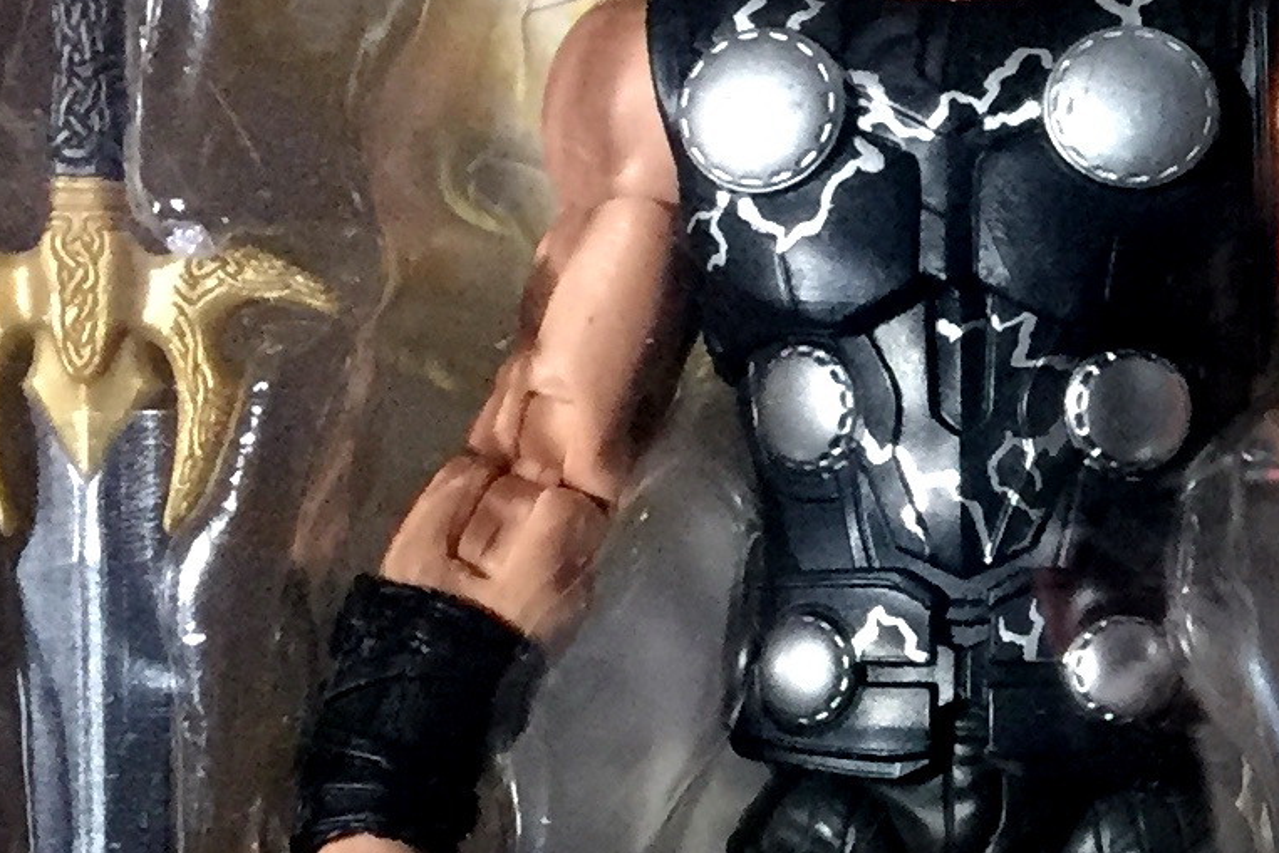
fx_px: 4584
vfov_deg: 10.6
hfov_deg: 14.5
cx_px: 2058
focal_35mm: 129
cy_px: 799
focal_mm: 4.15
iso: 200
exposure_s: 1/33
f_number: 2.2
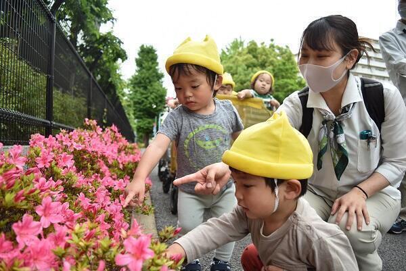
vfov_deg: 48.0
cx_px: 203
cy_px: 136
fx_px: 305
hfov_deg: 67.3
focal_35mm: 27
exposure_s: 1/160
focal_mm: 18
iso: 200
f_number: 3.5
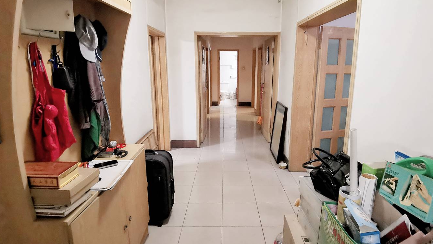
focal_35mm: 20
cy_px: 107
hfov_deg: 86.5
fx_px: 230
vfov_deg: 55.7
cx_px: 230
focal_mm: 2.26
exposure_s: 1/25
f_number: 2.2
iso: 1250
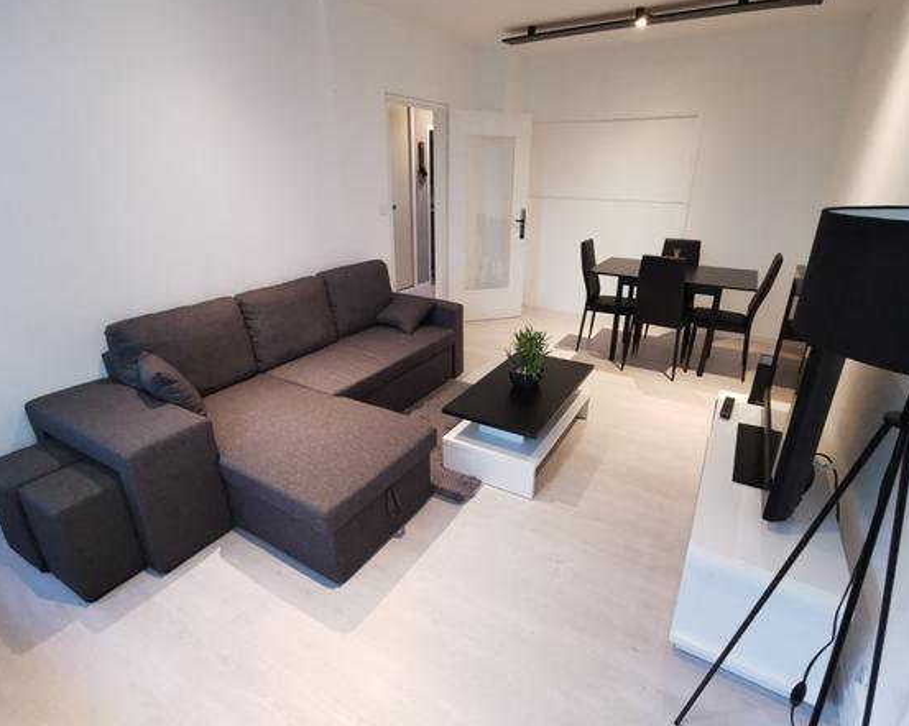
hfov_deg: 86.4
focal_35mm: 18
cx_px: 462
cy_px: 360
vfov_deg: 73.8
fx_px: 484
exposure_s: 1/25
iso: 400
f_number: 2.2
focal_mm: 2.26
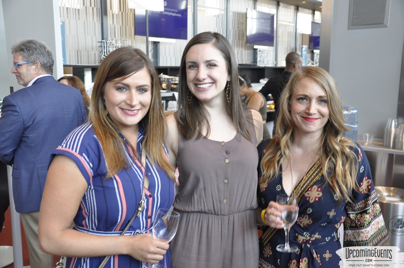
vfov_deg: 34.1
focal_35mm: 39
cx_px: 202
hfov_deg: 49.6
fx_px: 437
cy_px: 134
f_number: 5
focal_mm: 26
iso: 400
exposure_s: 1/15
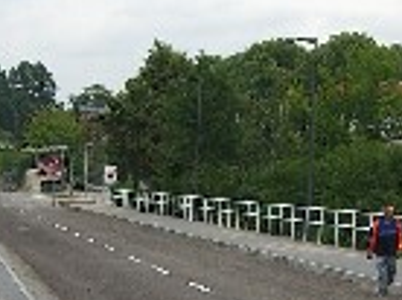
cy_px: 281
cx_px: 162
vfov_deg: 9.1
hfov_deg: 12.3
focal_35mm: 161
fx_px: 1866
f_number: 4
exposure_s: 1/320
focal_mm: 7.9
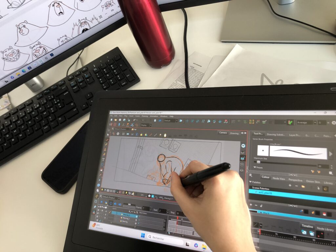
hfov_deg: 63.4
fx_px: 272
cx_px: 168
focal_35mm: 28
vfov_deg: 49.7
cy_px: 126
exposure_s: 1/20
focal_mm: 3.99
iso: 40
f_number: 1.8
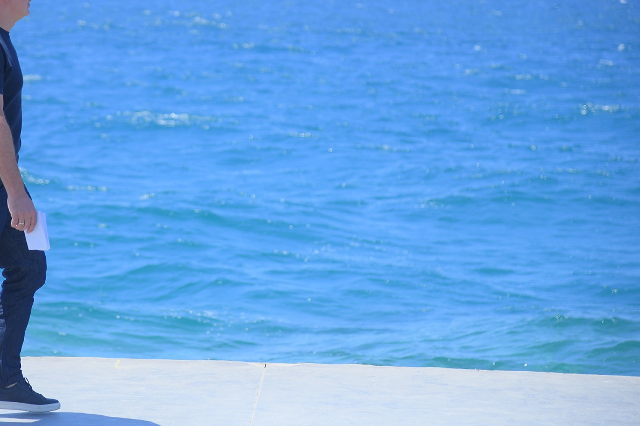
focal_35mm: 143
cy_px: 158
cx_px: 227
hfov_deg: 14.3
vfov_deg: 9.6
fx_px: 2541
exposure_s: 1/6400
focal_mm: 105
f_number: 4
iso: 1000
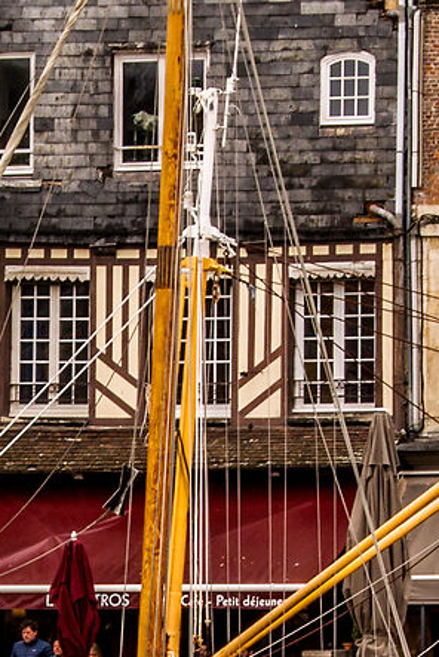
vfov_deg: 6.0
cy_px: 661
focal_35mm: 341
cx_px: -80
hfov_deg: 4.0
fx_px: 6227
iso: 100
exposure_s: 1/80
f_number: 11
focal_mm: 42
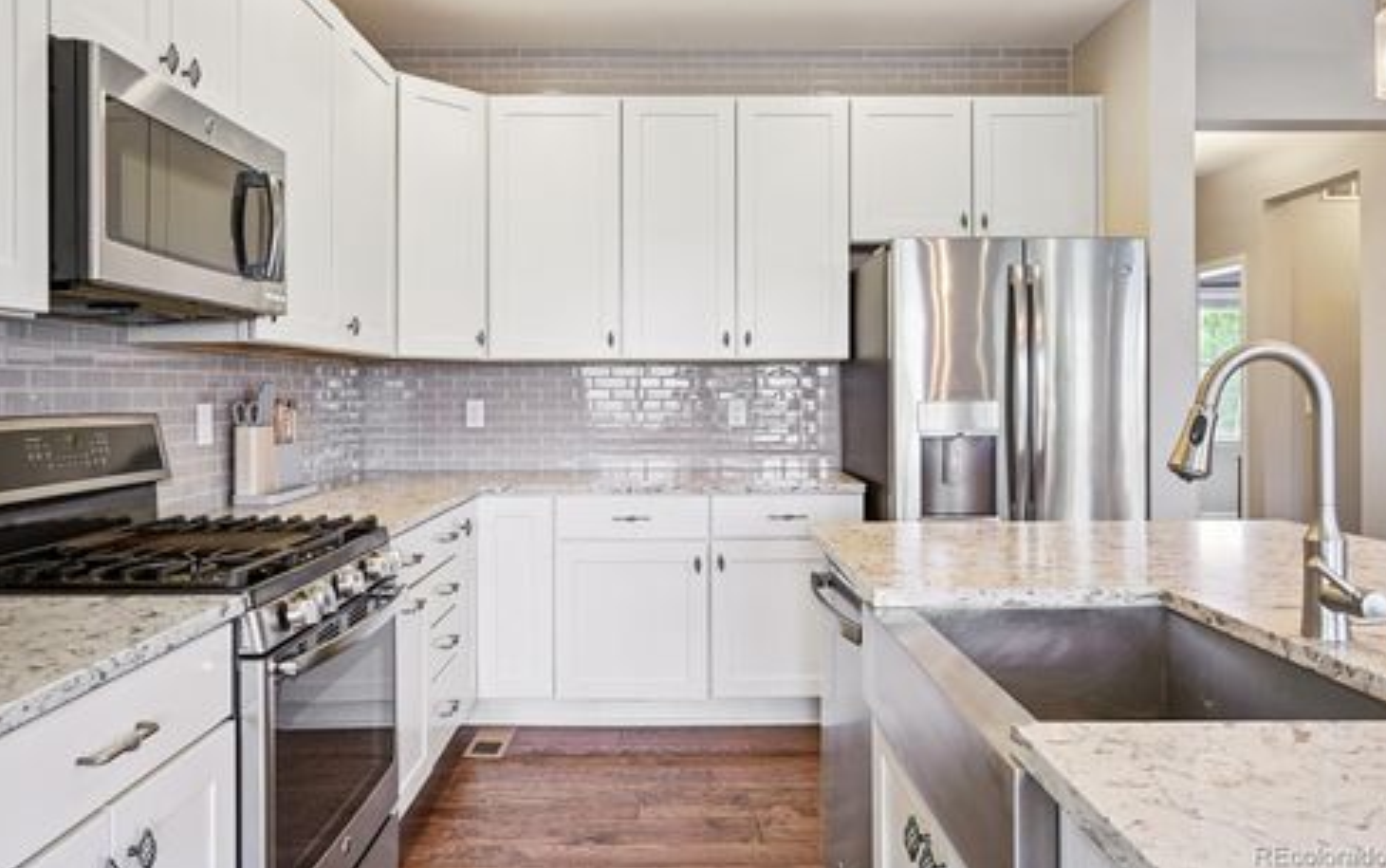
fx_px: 889
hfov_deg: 75.9
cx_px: 686
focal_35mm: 24
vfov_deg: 52.0
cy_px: 400
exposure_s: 1/5
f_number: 10
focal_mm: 22.5
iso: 400
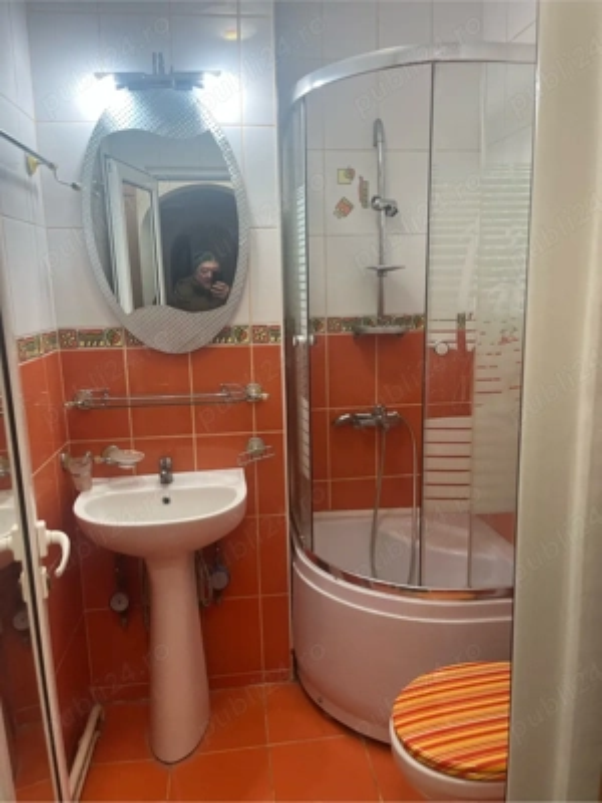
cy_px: 402
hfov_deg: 53.1
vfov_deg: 67.3
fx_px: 603
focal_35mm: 26
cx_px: 301
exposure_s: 1/100
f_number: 1.6
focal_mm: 5.1
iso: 125
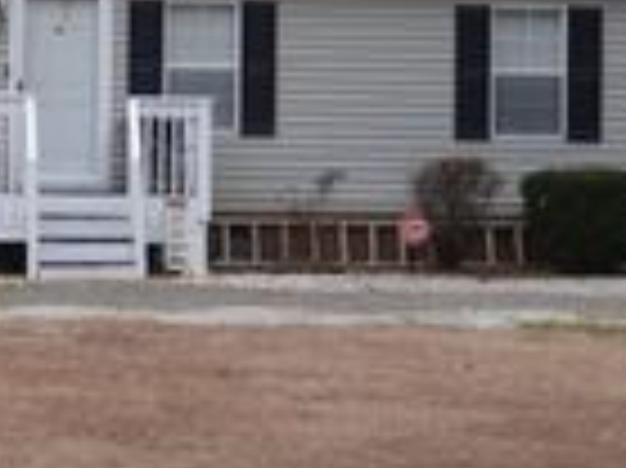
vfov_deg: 9.8
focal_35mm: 151
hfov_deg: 12.7
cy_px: 70
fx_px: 2724
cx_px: -162
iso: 250
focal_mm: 29
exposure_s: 1/160
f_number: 4.5
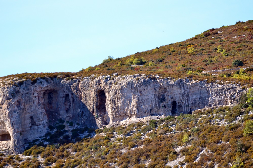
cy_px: 84
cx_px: 126
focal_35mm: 390
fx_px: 2734
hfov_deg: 5.3
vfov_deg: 3.5
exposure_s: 1/2000
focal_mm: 260
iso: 640
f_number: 5.6
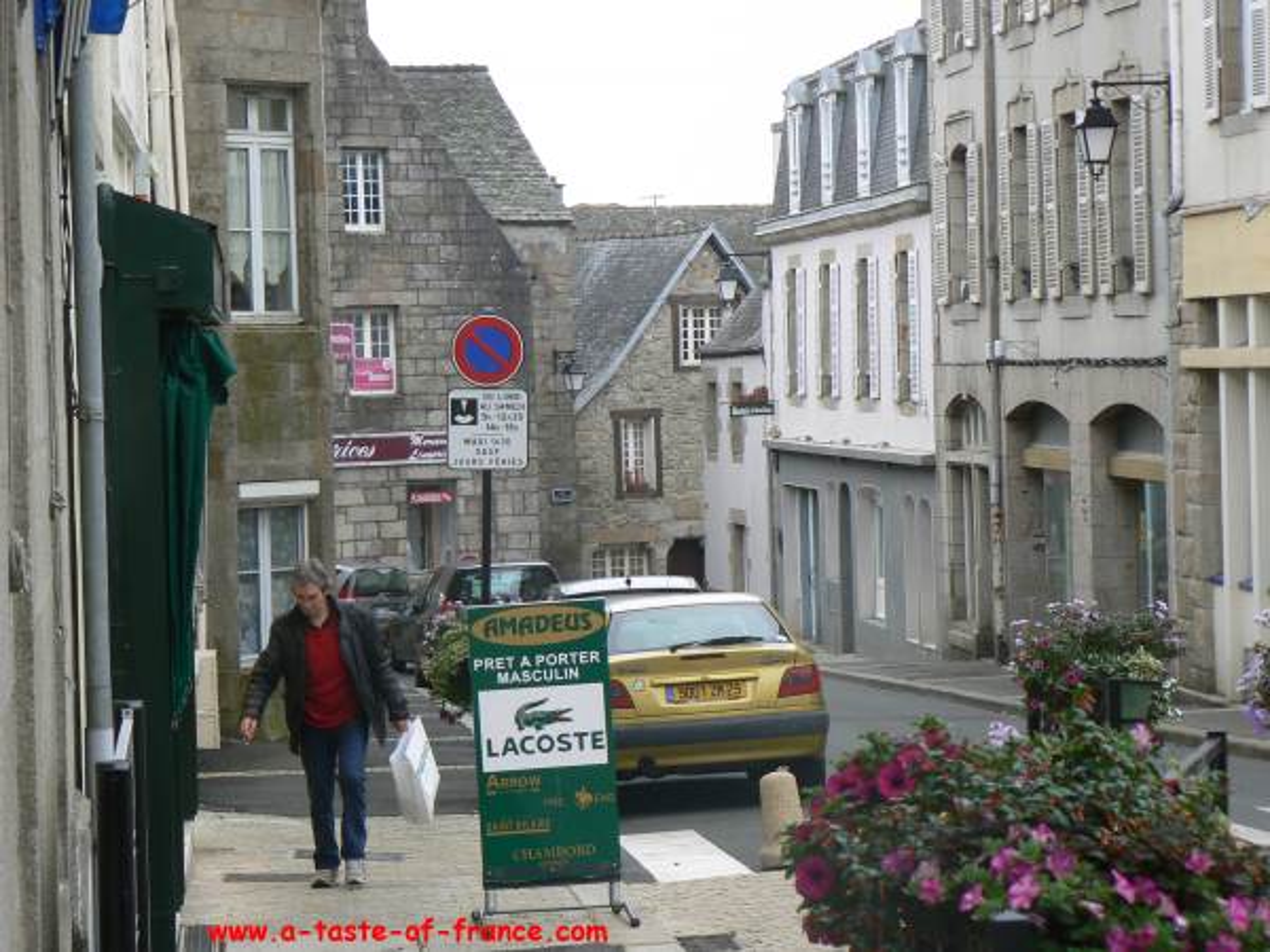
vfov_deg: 13.6
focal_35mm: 109
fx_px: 3999
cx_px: 635
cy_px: 476
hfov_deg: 18.0
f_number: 3.6
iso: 80
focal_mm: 18.2
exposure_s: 1/50
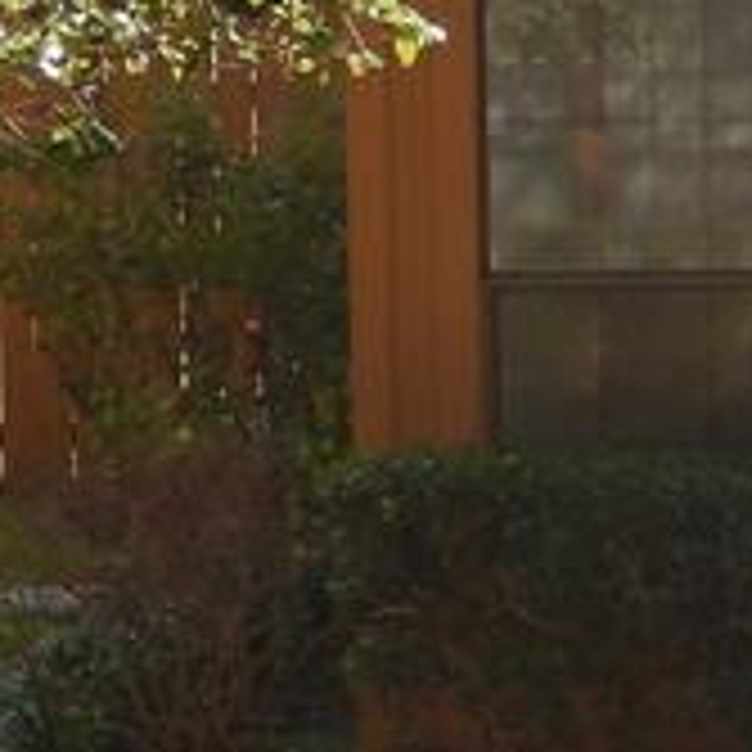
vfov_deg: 7.3
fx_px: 5874
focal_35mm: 239
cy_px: 63
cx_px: 1175
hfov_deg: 7.2
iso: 125
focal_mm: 7.8
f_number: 4.3
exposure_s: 1/160
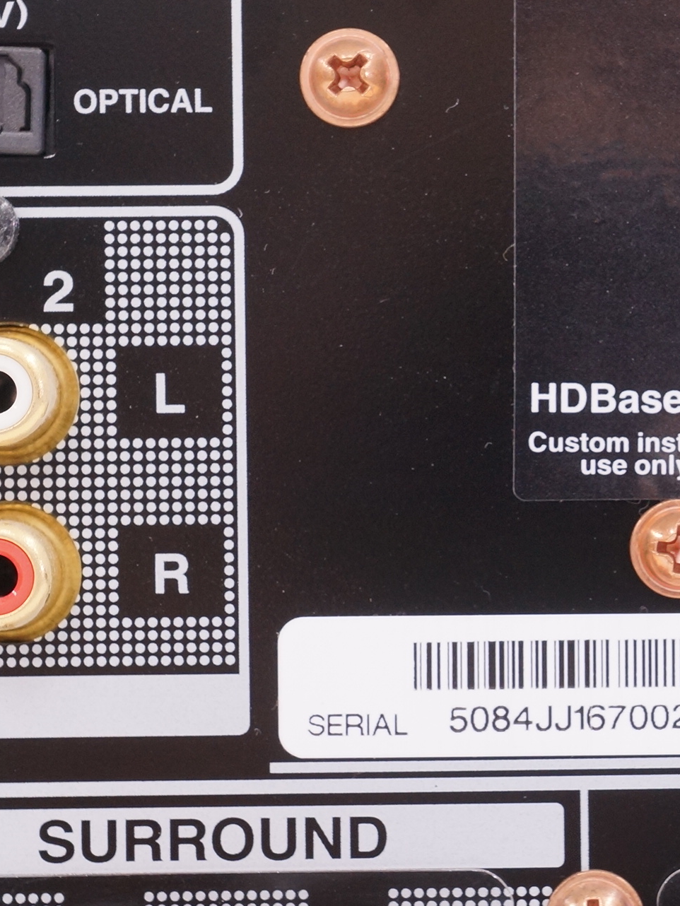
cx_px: 688
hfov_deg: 8.7
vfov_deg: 11.7
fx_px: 4425
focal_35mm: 169
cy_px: 469
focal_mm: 50
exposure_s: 1/30
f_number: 6.3
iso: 400
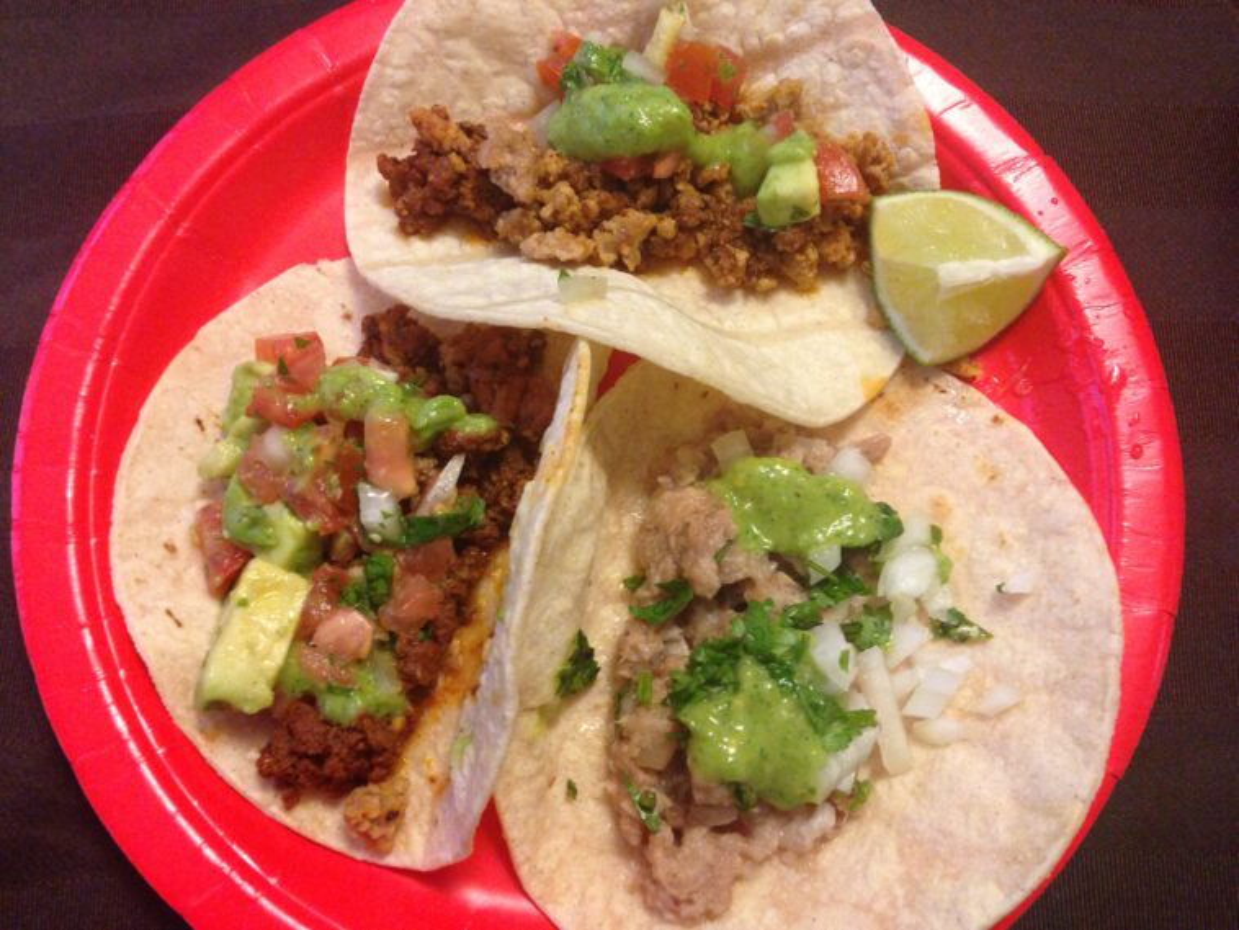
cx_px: 620
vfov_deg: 43.0
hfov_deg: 55.3
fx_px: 1182
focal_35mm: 33
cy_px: 465
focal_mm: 4.12
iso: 200
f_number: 2.4
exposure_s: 1/20
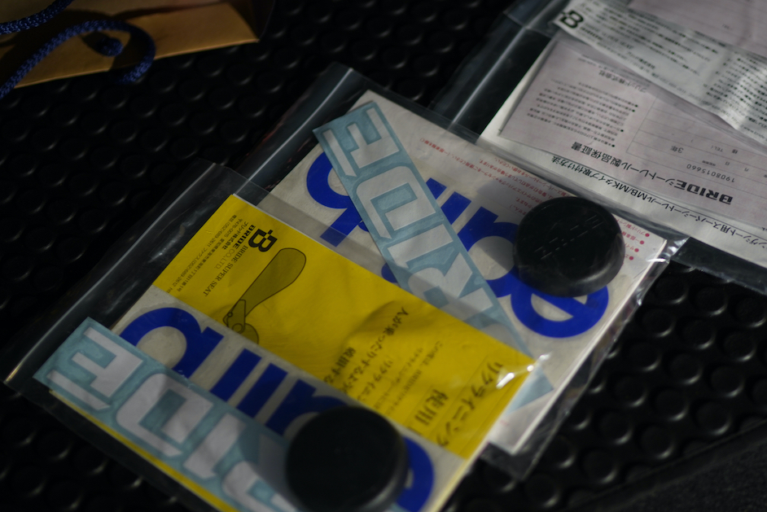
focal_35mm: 52
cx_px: 499
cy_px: 272
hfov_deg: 37.8
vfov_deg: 26.0
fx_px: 1108
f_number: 1.4
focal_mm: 35
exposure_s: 1/40
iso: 250
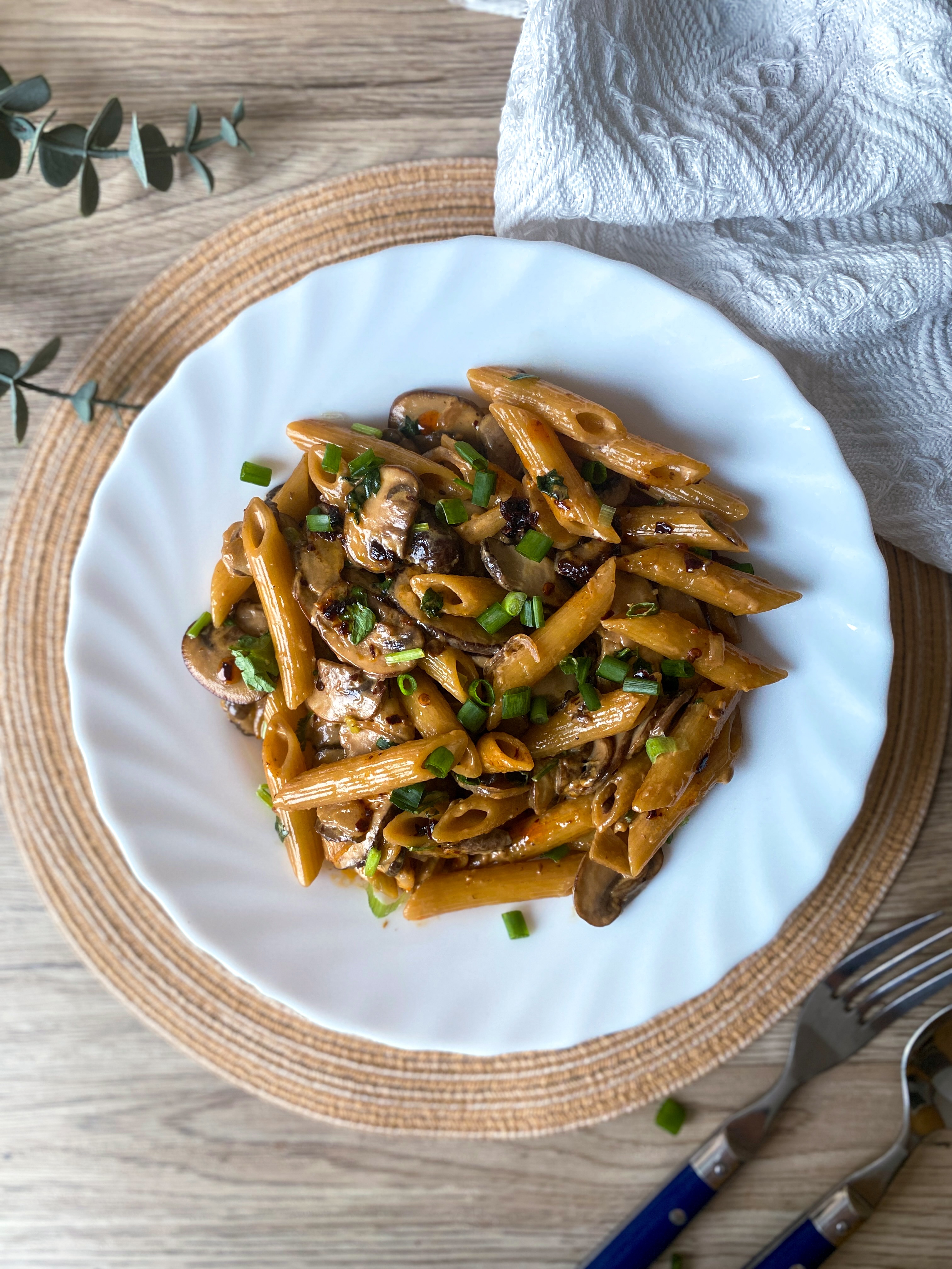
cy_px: 634
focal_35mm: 26
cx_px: 476
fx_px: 953
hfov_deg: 53.1
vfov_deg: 67.3
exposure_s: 1/120
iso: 125
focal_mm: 4.25
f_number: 1.8
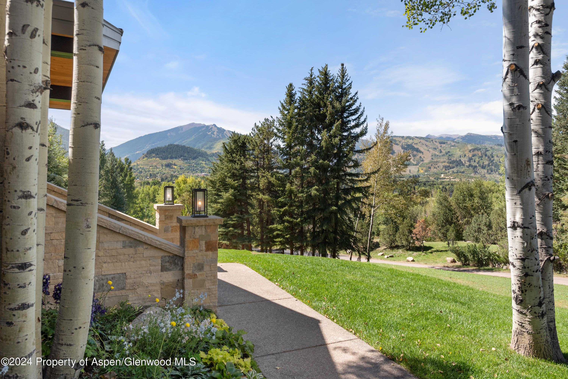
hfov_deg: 78.6
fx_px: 347
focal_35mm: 22
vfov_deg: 57.3
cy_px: 190
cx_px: 284
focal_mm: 22
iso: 400
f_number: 7.1
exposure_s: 1/320
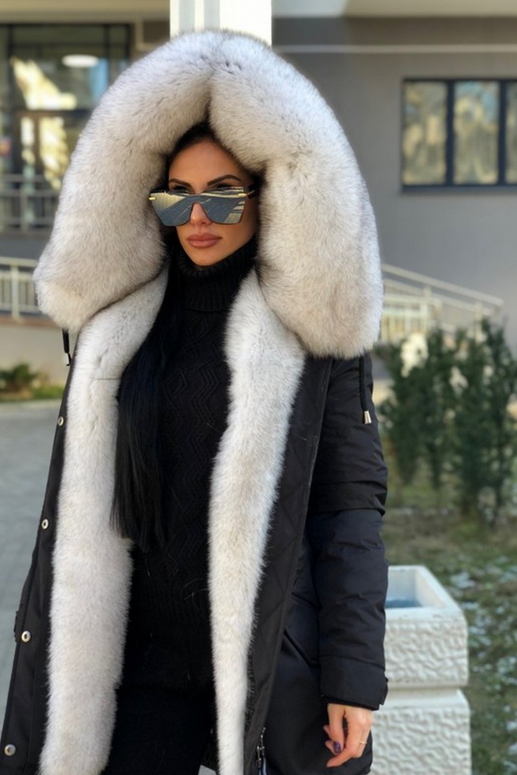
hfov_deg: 24.6
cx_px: 240
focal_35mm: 55
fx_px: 1184
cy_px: 385
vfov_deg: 36.2
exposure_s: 1/60
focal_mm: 6
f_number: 2.4
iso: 16
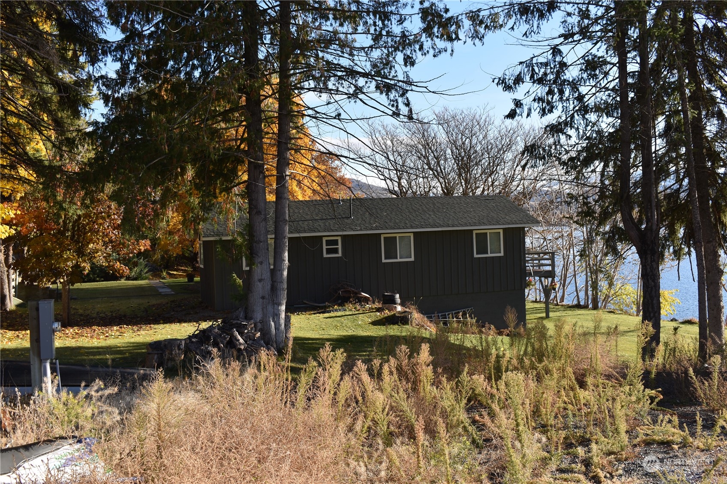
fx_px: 757
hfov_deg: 51.3
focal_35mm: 38
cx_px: 364
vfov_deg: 35.5
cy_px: 242
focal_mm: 25
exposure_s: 1/200
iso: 100
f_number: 7.1
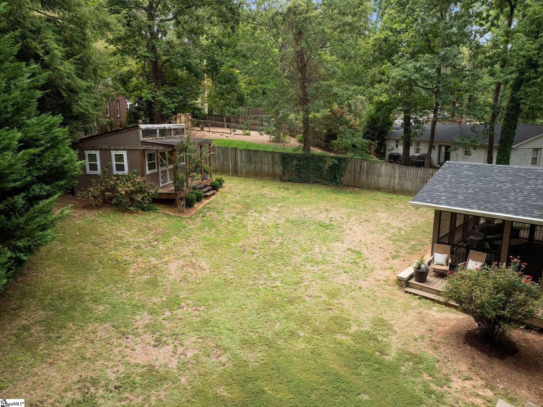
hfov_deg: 71.6
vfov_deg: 56.8
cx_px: 272
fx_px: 376
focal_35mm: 24
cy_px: 204
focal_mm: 12.29
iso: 400
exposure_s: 1/120
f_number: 2.8
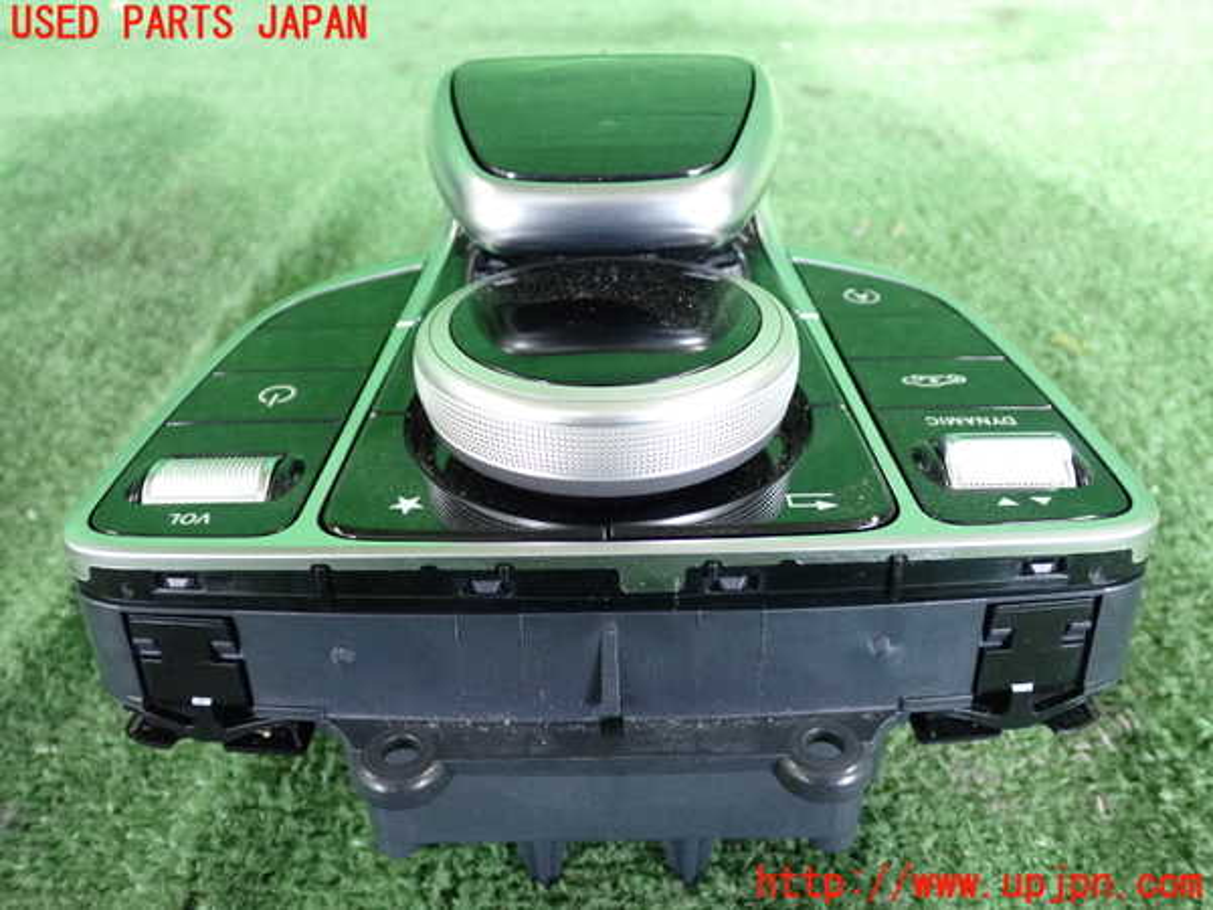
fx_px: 1261
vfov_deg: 39.7
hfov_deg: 51.4
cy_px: 455
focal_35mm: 36
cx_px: 606
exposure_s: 1/125
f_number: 2.5
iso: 1250
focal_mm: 6.37
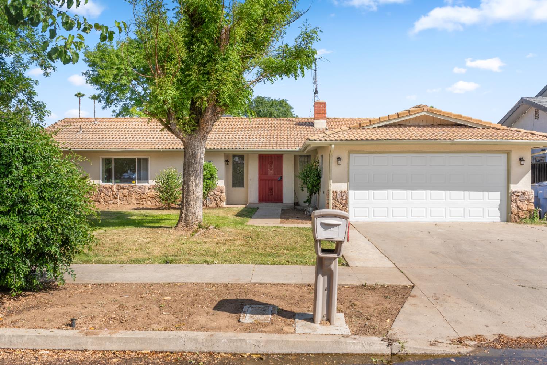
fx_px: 485
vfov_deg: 41.2
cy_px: 182
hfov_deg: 58.8
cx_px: 274
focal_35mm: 32
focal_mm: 21.3
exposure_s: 1/60
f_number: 8
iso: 100
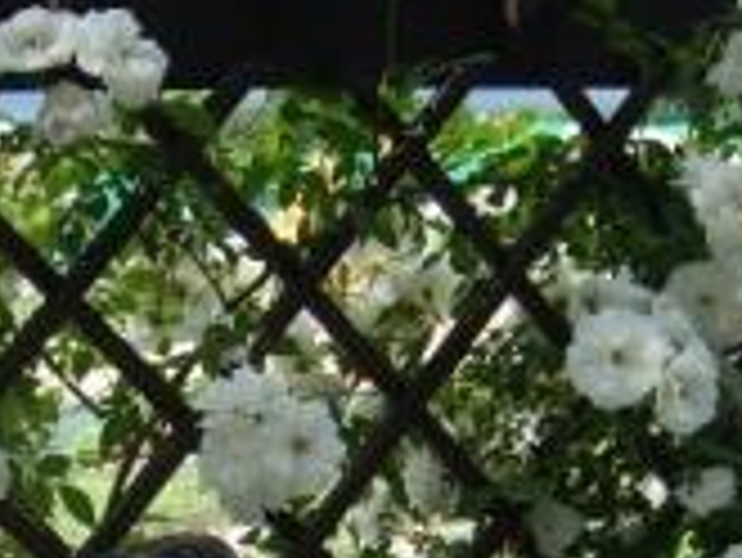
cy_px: 639
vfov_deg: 15.1
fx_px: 2038
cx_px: 234
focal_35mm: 95
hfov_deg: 20.5
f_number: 7.1
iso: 50
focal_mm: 5.8
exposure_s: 1/129
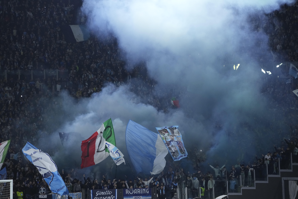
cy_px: 100
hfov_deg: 10.3
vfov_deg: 6.9
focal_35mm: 200
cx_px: 149
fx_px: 1655
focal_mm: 200
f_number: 2.8
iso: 3200
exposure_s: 1/2500
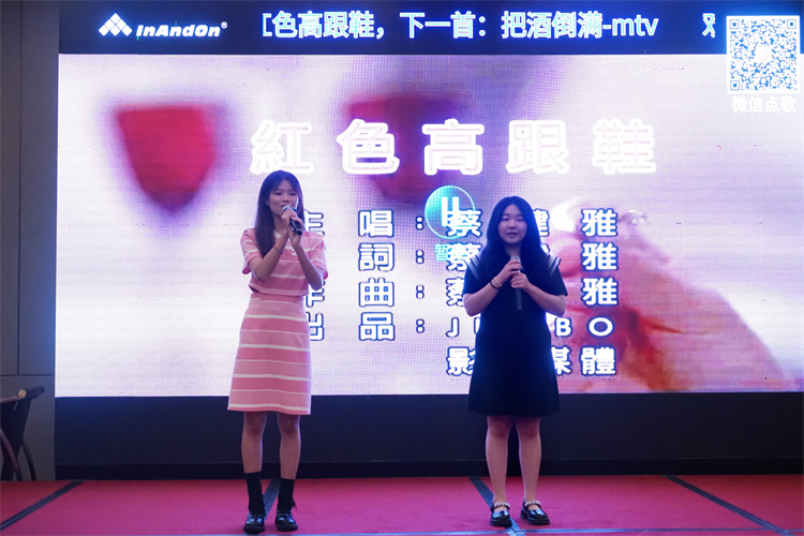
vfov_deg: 29.2
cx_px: 402
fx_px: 1027
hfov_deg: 42.7
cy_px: 268
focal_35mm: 46
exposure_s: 1/250
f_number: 5.6
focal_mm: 46
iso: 5000
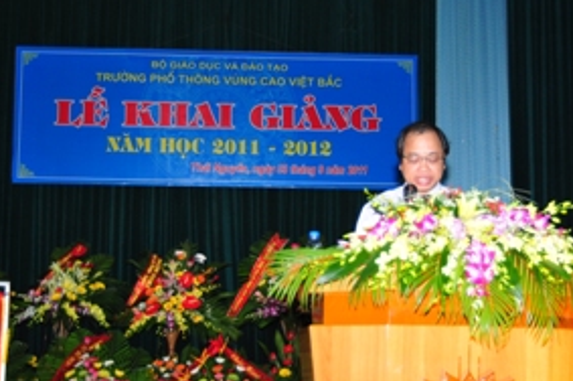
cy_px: 209
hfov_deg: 25.1
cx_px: 297
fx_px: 1288
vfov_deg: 16.8
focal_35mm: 81
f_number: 5
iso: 360
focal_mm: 34
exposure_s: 1/60
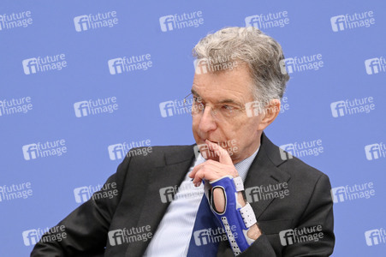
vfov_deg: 12.2
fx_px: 1200
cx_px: 193
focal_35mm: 112
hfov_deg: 18.3
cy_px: 128
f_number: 5.6
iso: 5000
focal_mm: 112
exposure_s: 1/500
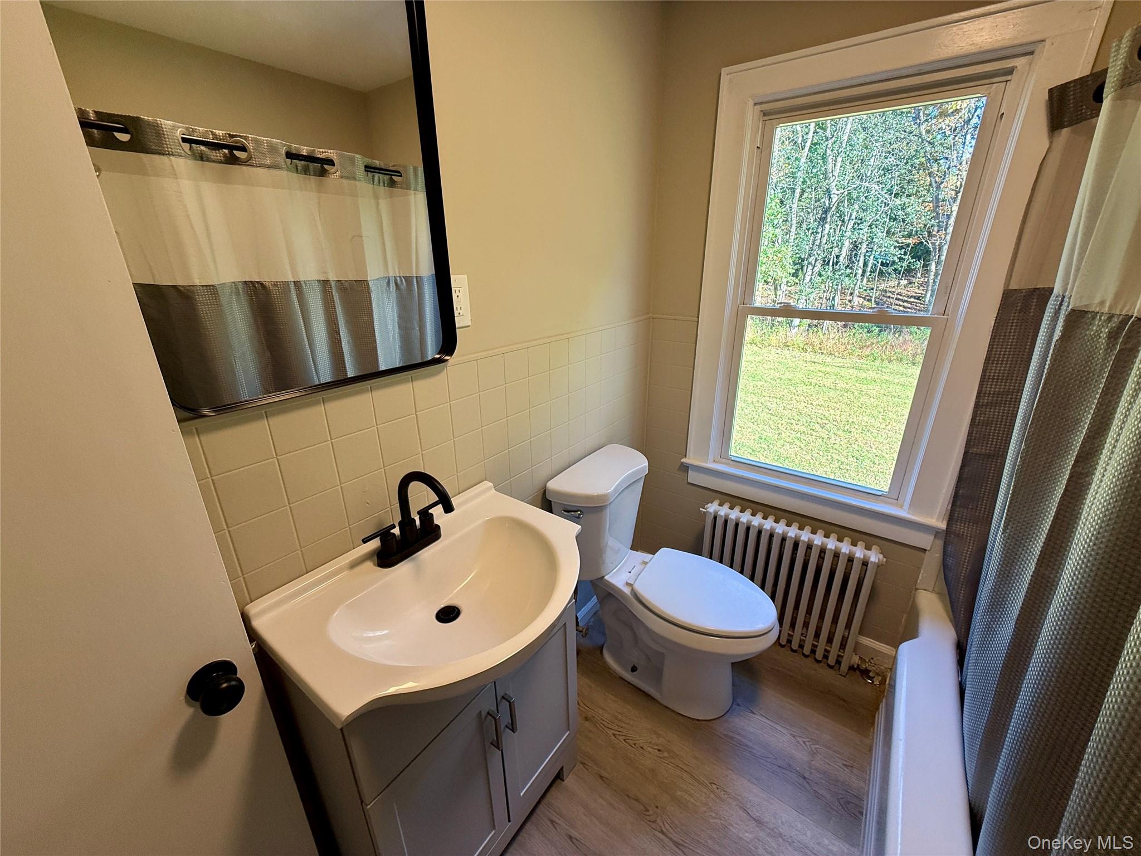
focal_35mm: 14
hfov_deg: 102.1
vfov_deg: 85.7
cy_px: 428
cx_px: 570
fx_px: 461
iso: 100
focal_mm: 2.22
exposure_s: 1/99
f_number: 2.2
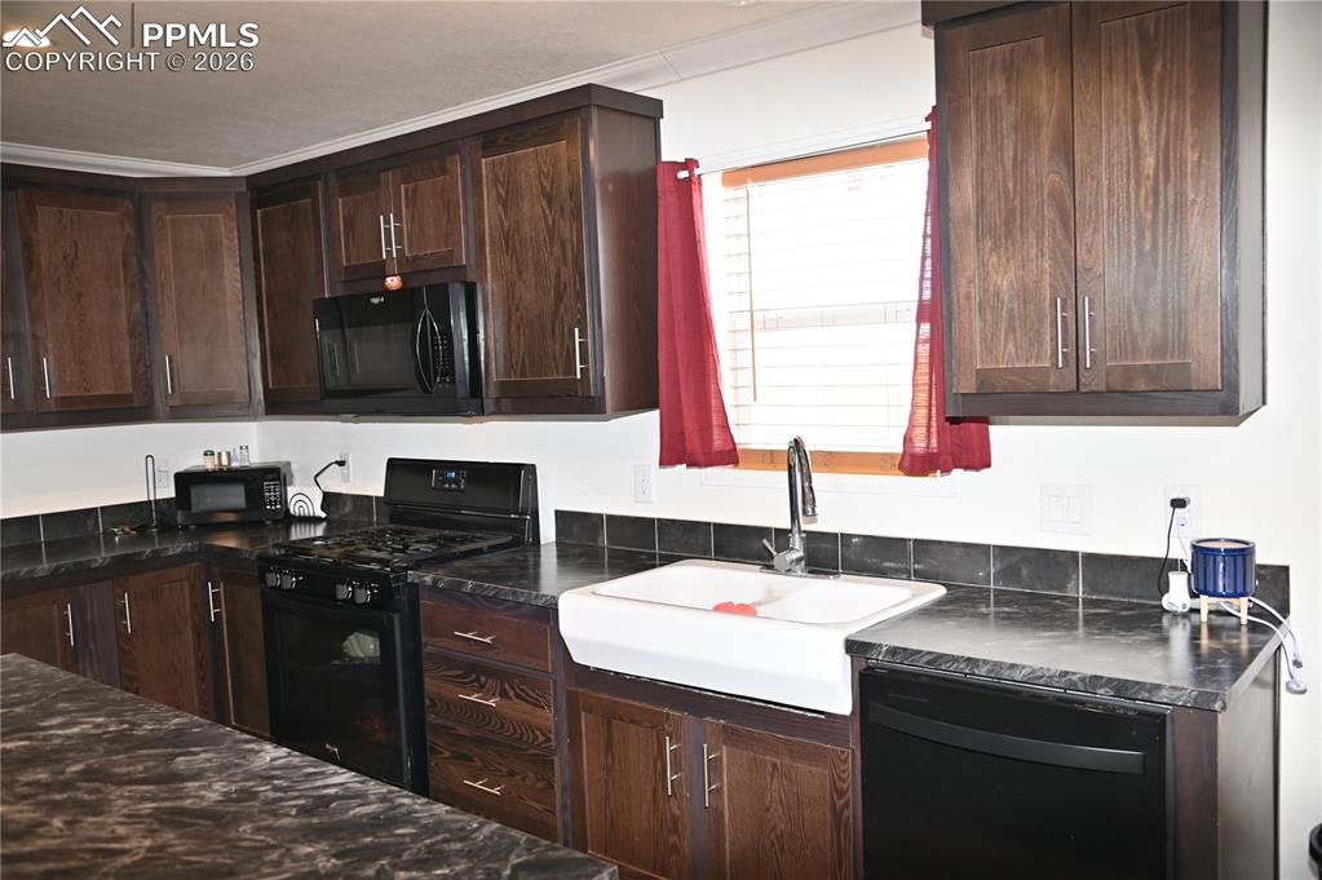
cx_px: 661
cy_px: 440
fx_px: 1101
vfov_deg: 43.6
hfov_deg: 62.0
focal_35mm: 30
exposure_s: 1/60
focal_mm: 30
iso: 400
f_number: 4
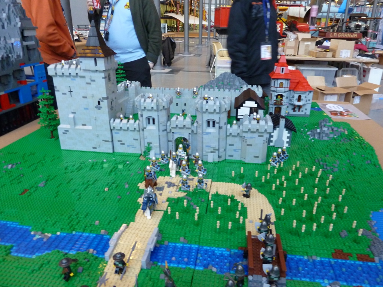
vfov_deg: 54.9
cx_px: 192
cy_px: 144
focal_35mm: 25
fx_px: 277
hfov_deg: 69.4
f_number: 3.3
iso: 400
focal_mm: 4.1
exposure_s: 1/25
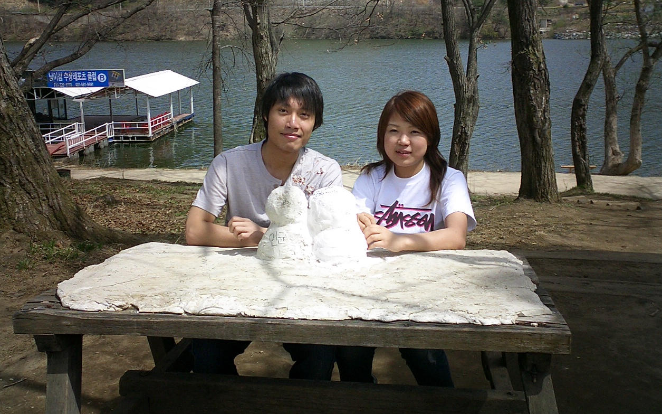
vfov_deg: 31.9
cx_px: 334
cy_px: 175
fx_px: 722
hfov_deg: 49.3
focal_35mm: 40
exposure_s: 1/1250
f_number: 3.5
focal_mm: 5.6
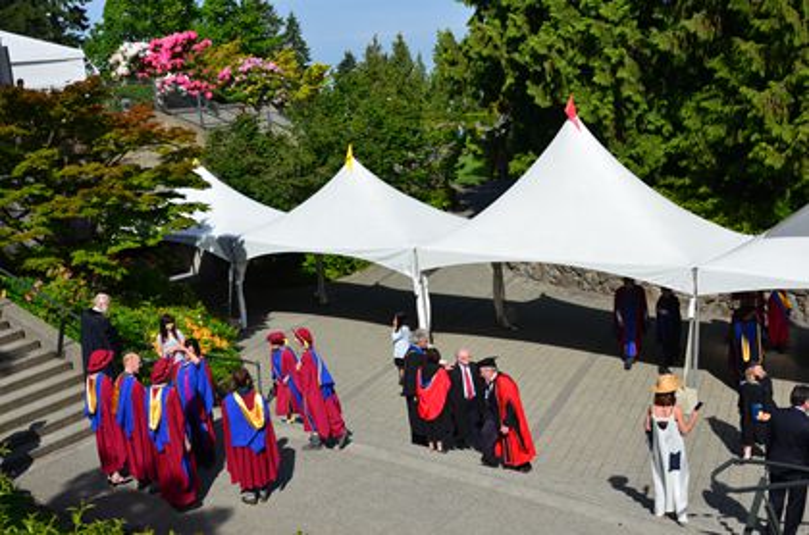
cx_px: 404
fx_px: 874
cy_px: 268
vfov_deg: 34.0
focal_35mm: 39
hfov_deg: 49.6
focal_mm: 26
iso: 1000
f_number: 13
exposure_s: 1/1250
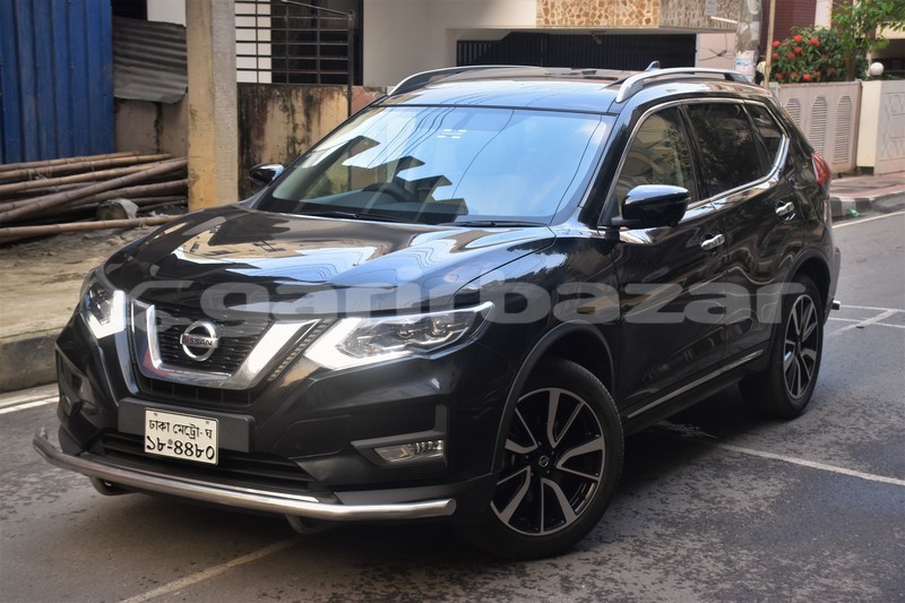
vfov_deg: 22.6
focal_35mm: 60
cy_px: 302
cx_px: 452
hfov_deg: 33.4
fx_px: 1508
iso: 400
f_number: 8
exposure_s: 1/60
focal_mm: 40
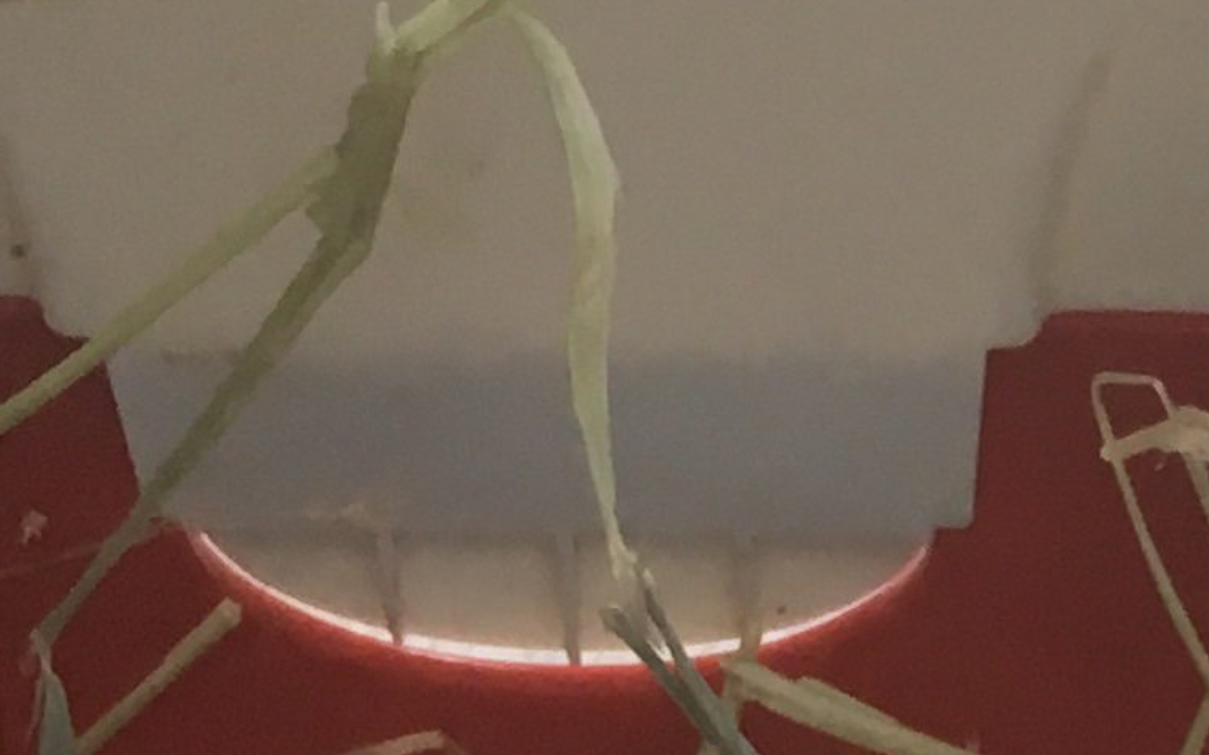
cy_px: 2283
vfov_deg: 7.1
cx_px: 1270
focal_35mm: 164
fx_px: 5402
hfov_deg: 12.6
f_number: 2.2
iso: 64
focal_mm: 4.15
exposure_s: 1/33
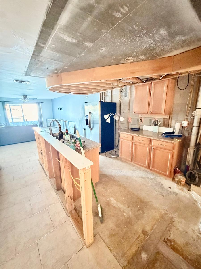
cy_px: 134
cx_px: 100
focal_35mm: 14
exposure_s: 1/30
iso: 2500
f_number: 2.2
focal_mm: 2.22
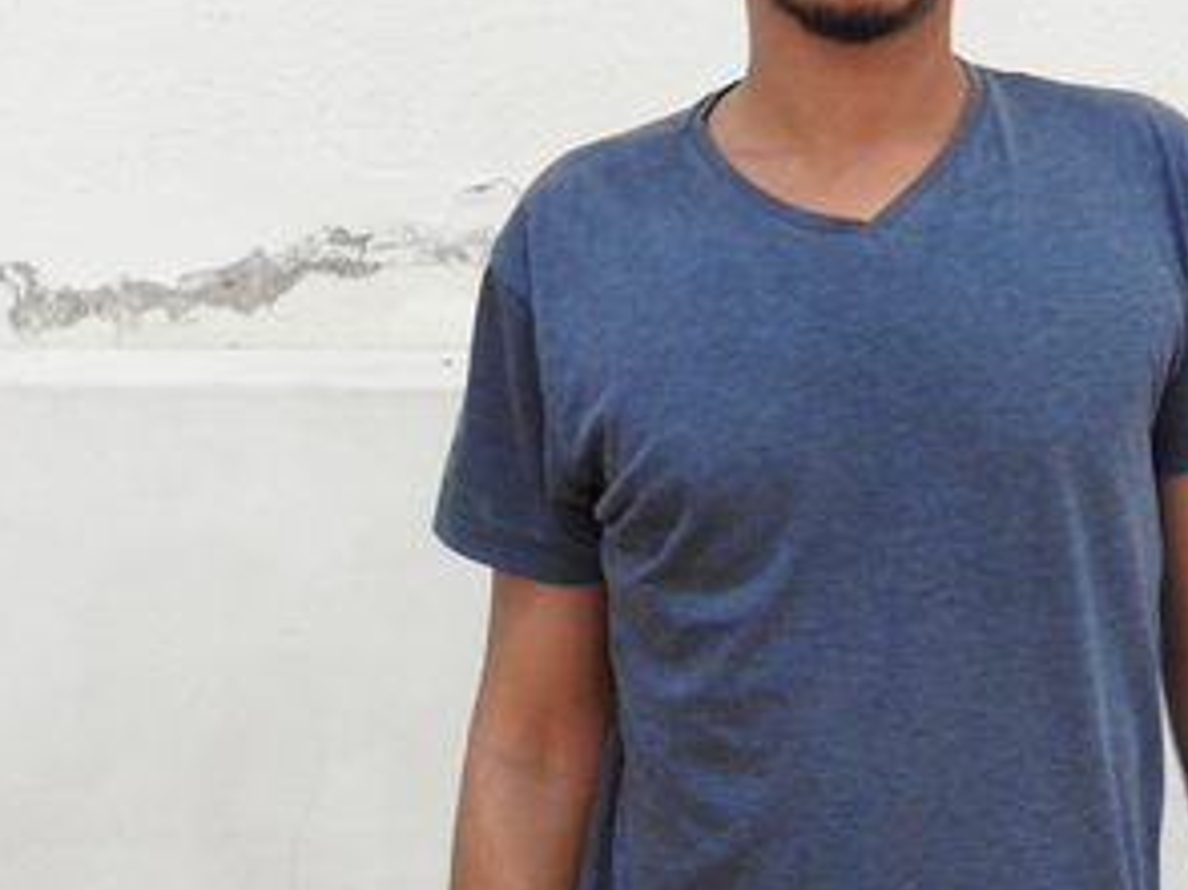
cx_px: 842
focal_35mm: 57
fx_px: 1955
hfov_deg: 33.3
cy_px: 197
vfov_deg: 25.3
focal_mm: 5
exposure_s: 1/8
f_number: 3.5
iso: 450
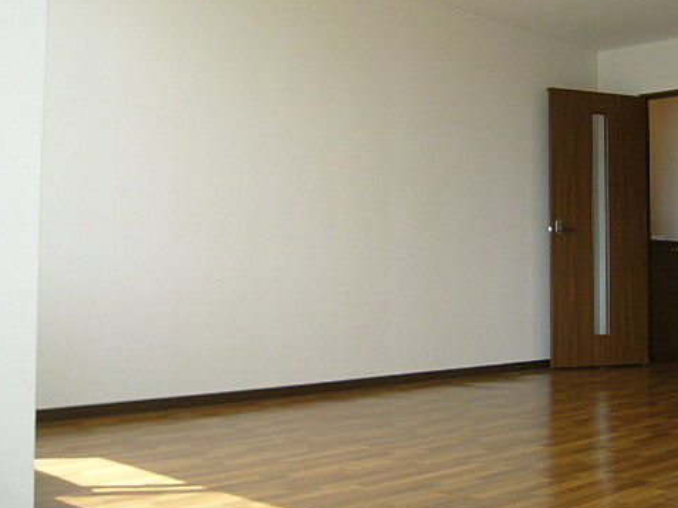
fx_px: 920
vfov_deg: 30.7
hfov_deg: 40.2
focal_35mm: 47
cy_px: 198
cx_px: 418
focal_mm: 5.8
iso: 80
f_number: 2.8
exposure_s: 1/50
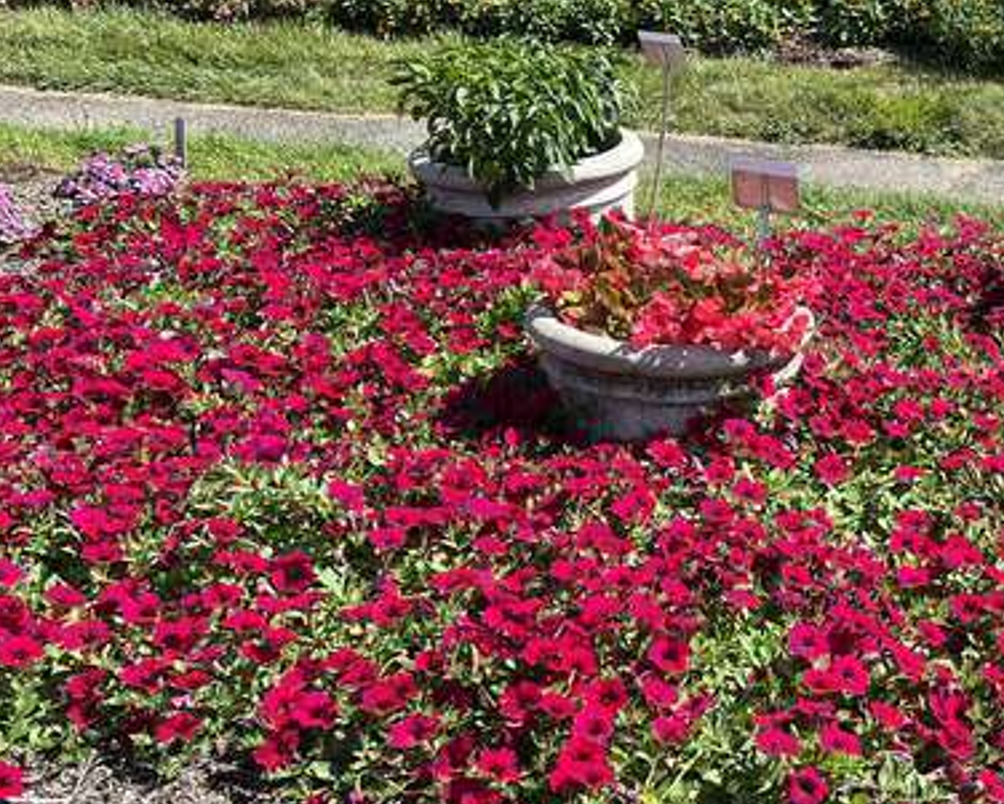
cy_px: 366
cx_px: 1047
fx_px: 1605
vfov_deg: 28.1
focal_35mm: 54
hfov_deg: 31.6
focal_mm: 5.7
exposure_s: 1/2045
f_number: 1.5
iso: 50
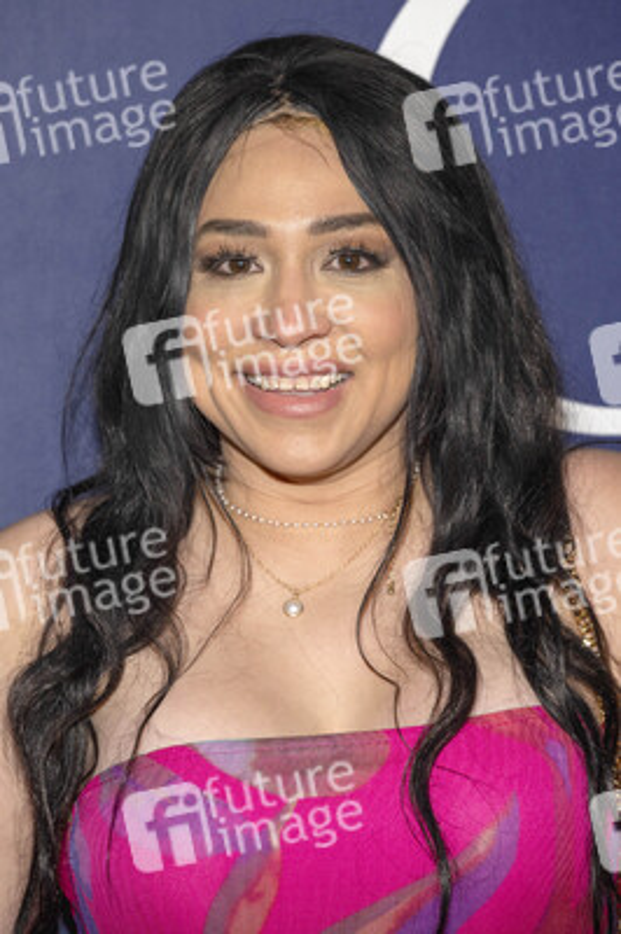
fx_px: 3110
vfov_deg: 17.1
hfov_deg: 11.4
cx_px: 310
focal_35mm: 120
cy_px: 467
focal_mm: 120
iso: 800
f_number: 5.6
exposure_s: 1/200
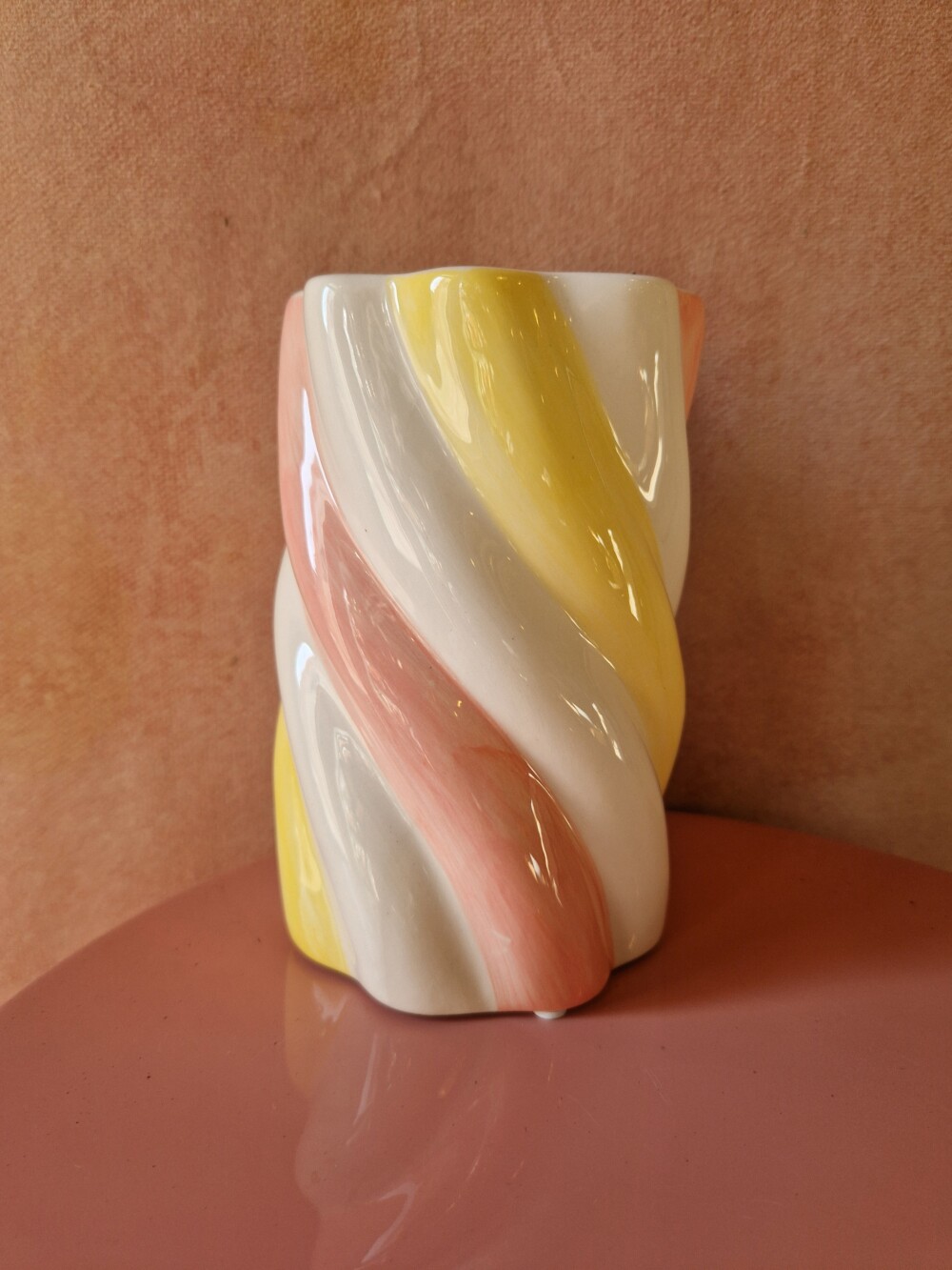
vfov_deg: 73.9
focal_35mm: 23
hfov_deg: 58.9
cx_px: 476
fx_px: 843
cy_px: 635
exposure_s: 1/180
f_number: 1.8
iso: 50
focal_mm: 5.4
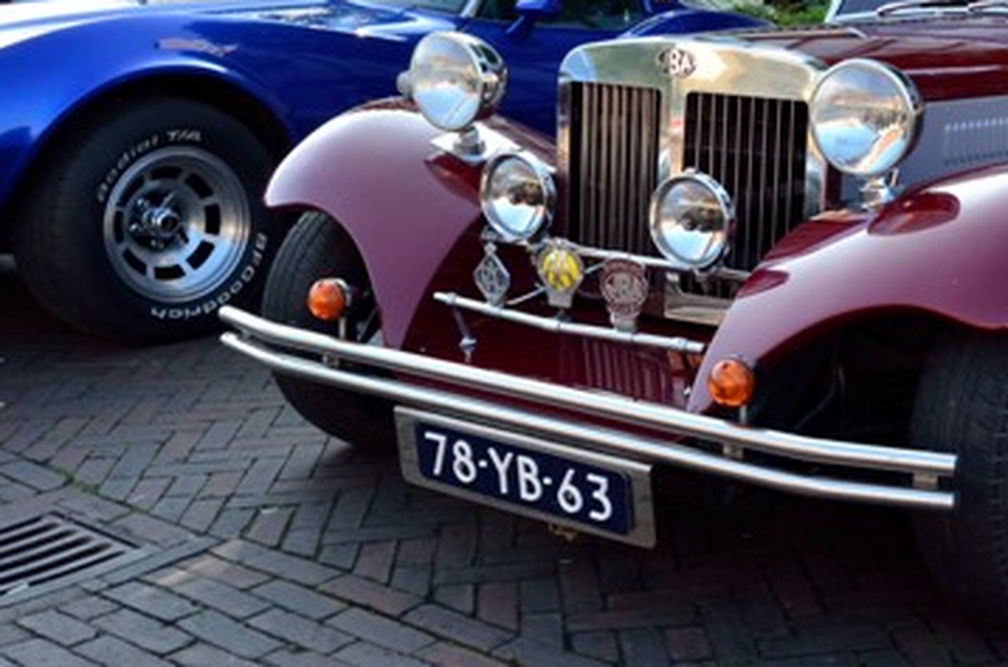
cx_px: 864
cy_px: 269
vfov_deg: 27.9
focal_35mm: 48
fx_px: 1341
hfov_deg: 38.9
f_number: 9
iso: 640
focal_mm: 18
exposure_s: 1/320
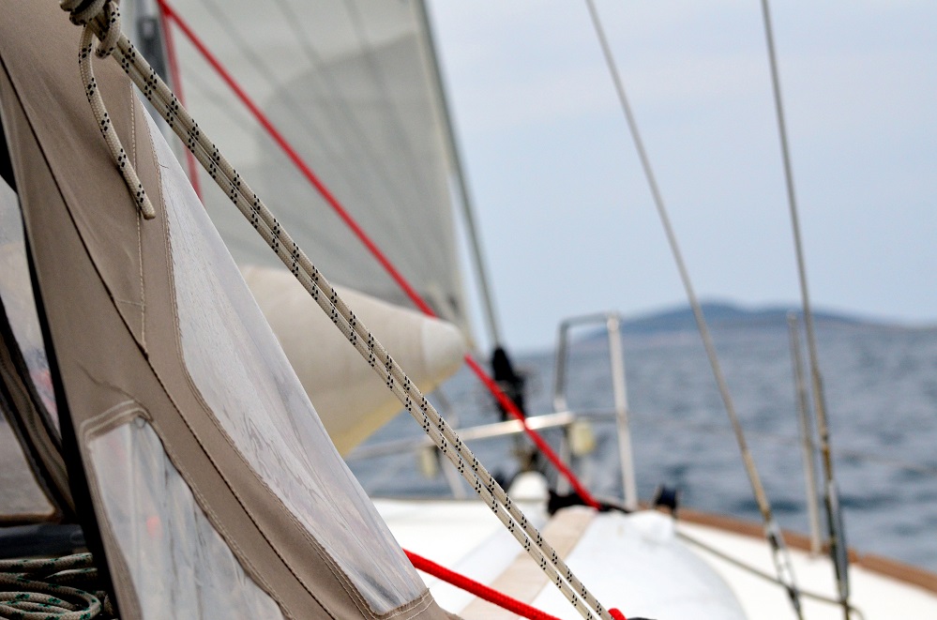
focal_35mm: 105
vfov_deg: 13.0
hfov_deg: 19.5
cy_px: 310
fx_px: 2726
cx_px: 468
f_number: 5.6
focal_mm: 70
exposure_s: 1/8000
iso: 1400
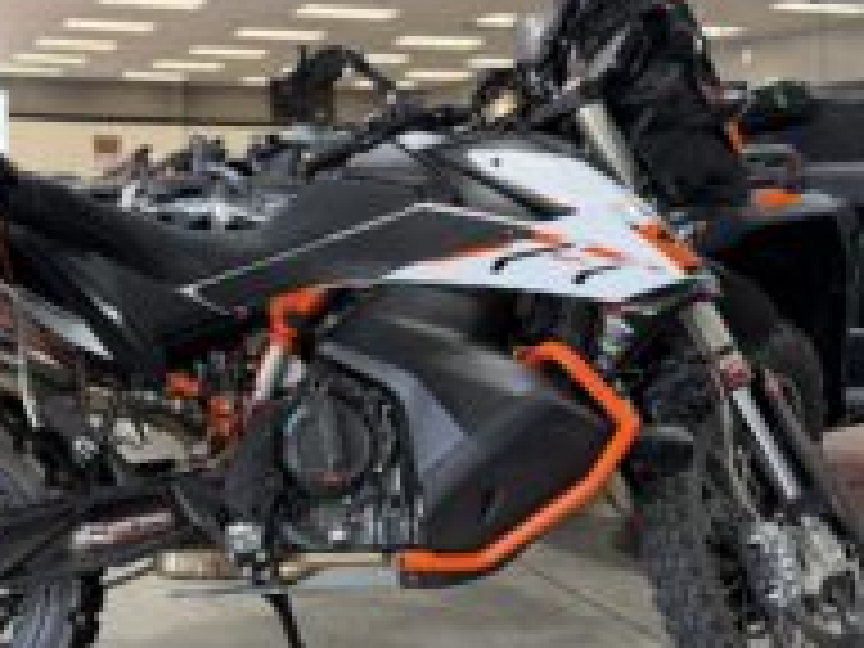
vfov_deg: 28.9
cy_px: 428
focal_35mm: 50
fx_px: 1248
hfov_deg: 37.0
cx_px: 189
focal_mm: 6.76
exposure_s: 1/162
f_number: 1.78
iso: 200
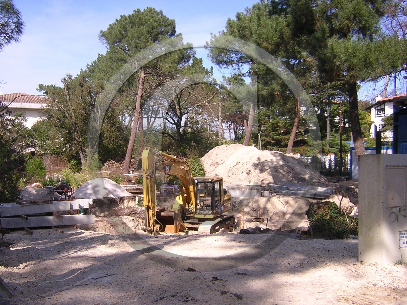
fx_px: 423
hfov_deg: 51.4
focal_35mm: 36
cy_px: 152
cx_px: 204
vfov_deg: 39.7
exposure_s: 1/220
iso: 100
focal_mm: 4.7
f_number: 5.2
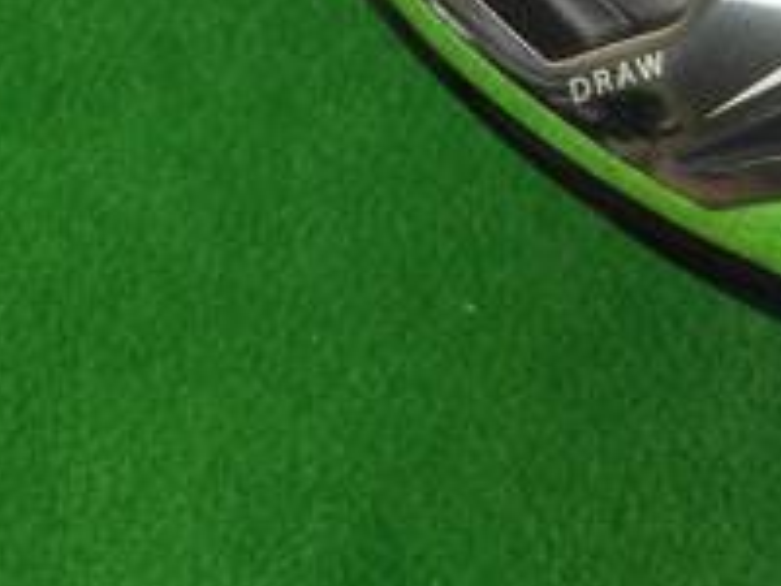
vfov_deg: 14.4
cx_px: 1125
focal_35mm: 99
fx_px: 2234
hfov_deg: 18.0
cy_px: -164
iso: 100
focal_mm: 3.3
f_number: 2.4
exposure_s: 1/30
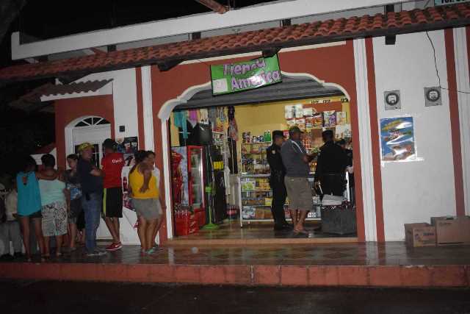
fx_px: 490
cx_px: 235
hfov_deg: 51.3
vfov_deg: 35.5
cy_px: 157
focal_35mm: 38
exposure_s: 1/60
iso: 3200
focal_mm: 25
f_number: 4
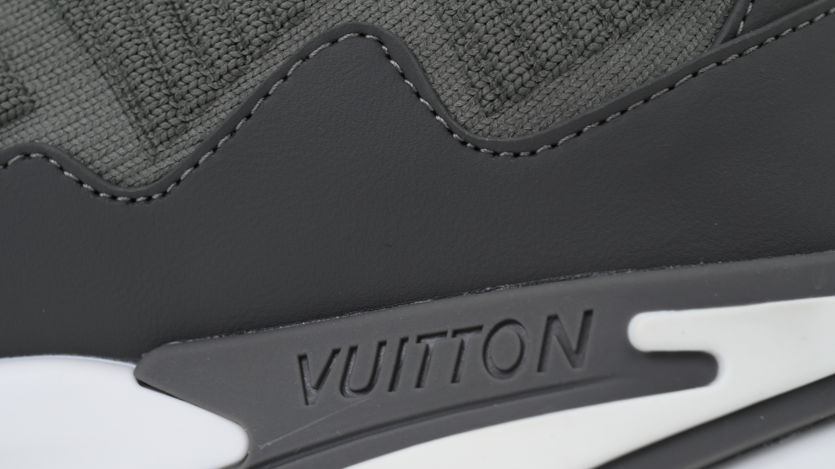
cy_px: 243
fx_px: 2723
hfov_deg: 17.4
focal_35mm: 123
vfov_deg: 9.9
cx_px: 357
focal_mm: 100
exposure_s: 1/100
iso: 400
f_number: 11
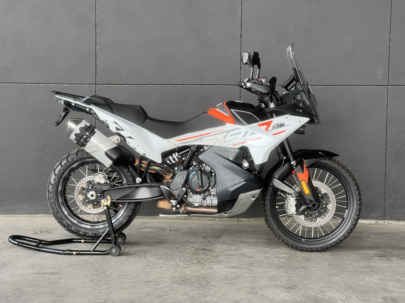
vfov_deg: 19.1
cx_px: 202
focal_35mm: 77
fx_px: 901
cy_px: 152
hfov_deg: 25.3
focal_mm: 9
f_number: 2.8
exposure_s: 1/99
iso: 40
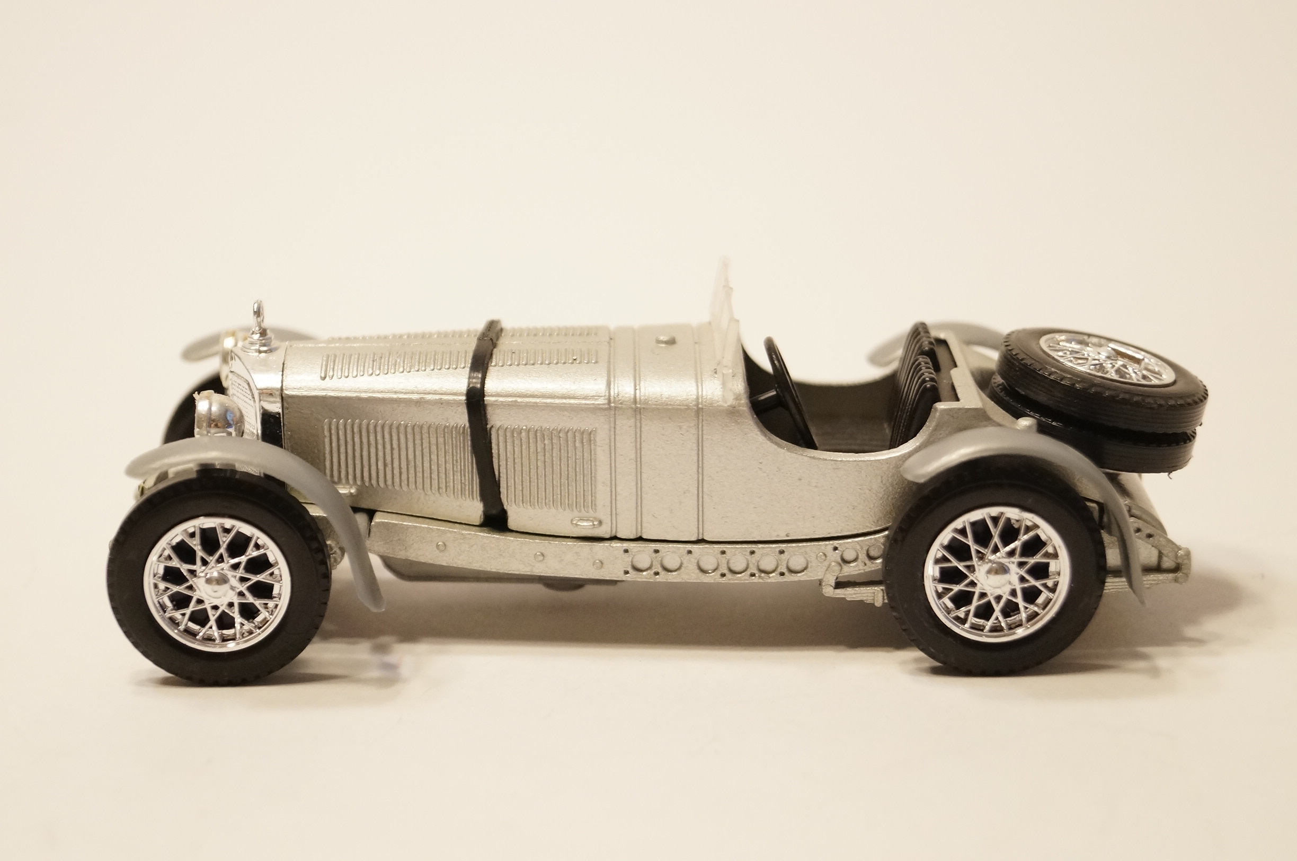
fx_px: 2968
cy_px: 430
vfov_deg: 16.5
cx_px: 648
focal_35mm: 82
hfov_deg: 24.7
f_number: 5.6
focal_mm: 55
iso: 1250
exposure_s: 1/100
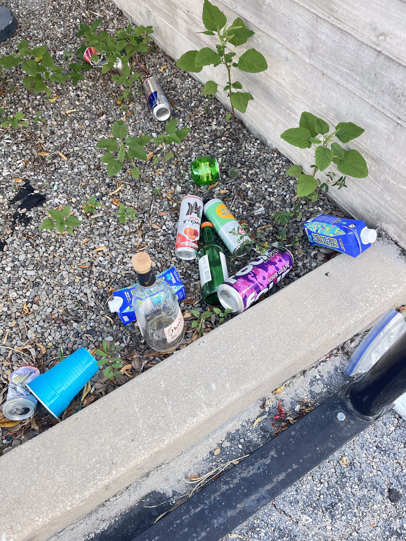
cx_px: 203
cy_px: 270
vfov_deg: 67.3
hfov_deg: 53.1
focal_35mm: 26
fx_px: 407
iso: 100
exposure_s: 1/121
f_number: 1.6
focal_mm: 5.1
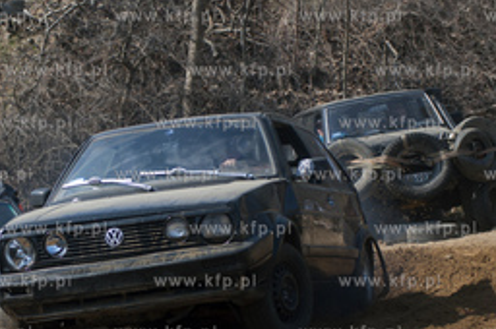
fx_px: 2419
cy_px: 254
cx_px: 124
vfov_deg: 7.8
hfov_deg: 11.7
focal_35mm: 176
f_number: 6.7
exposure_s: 1/750
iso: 400
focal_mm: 75
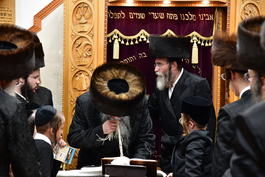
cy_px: 88
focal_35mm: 110
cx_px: 132
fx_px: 810
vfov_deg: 12.4
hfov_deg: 18.6
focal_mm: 110
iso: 2500
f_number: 5.6
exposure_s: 1/100
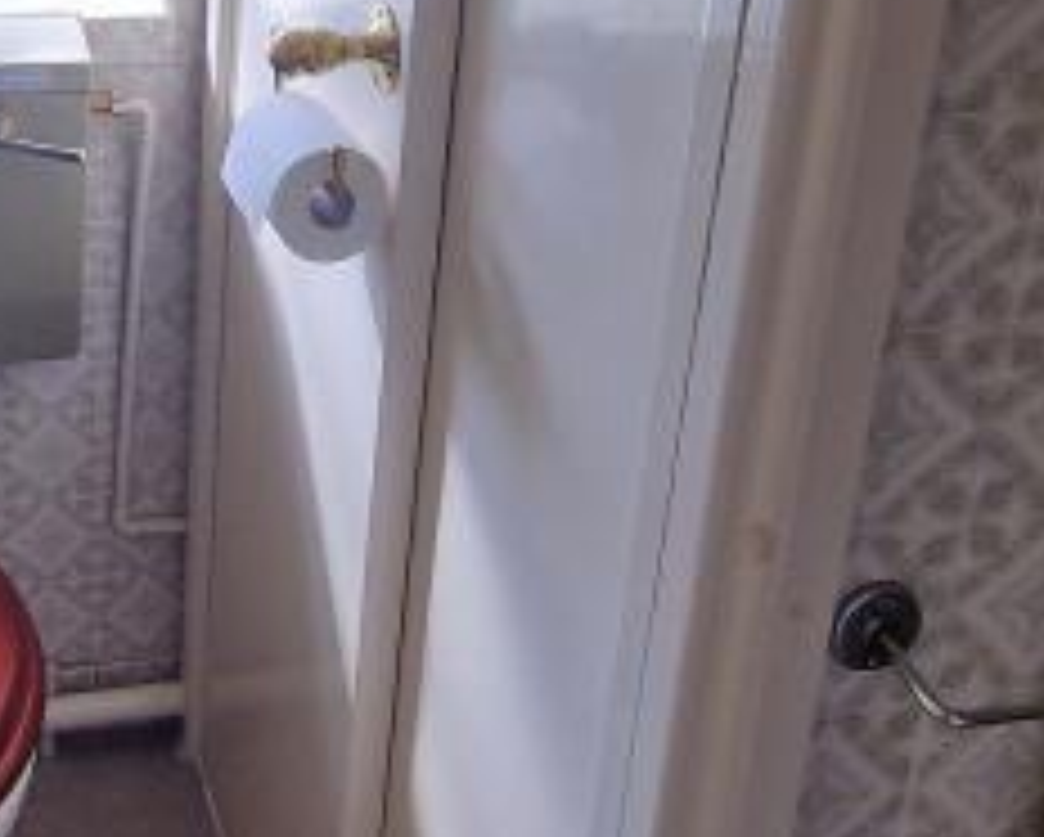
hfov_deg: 32.9
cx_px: 256
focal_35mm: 56
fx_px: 1732
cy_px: 72
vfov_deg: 26.2
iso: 50
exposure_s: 1/162
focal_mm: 2.2
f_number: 2.2
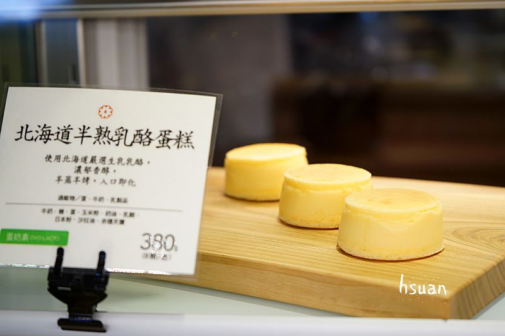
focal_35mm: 70
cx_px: 252
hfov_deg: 28.9
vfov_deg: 19.4
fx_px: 981
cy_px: 168
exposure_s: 1/80
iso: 640
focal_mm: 70
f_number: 5.6
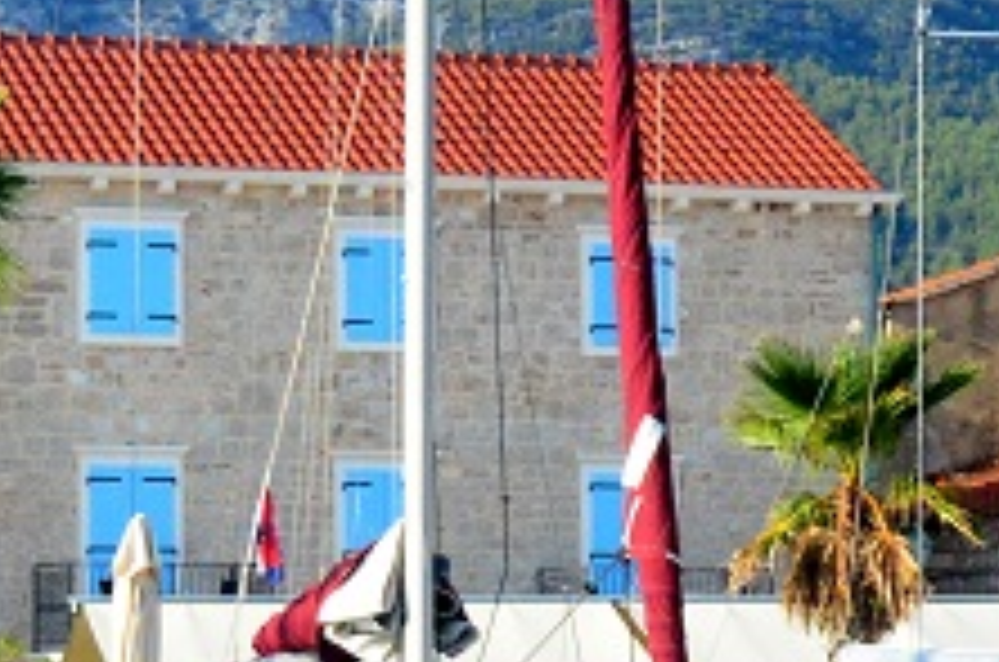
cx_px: -65
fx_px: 4486
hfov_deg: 12.5
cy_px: 597
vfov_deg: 8.4
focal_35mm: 162
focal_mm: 24
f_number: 4
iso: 2000
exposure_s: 1/8000
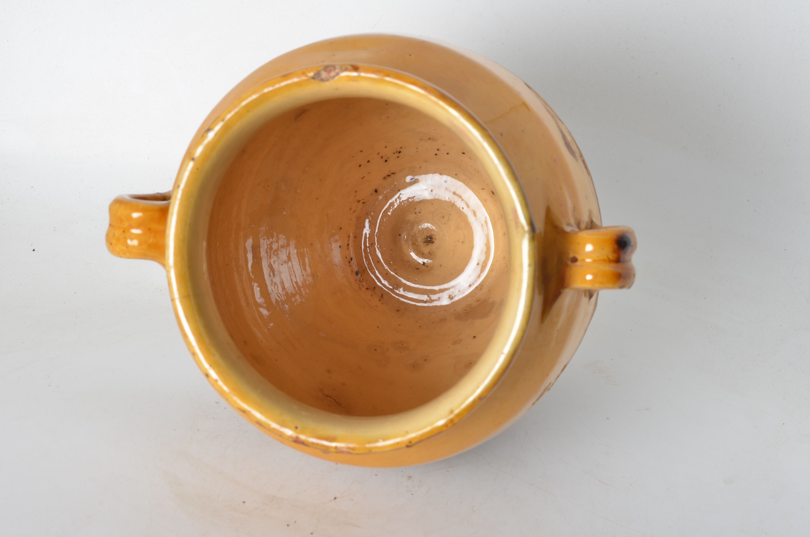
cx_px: 405
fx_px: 1684
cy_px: 268
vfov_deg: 18.1
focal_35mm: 75
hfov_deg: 27.0
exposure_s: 1/125
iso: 100
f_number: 11
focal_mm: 50
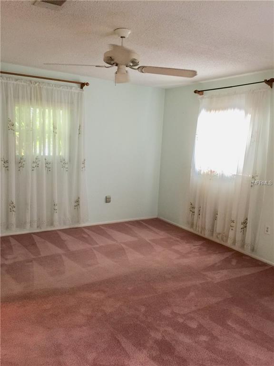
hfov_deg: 48.2
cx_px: 137
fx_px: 306
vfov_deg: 61.7
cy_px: 183
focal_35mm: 29
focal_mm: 4.15
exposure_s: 1/15
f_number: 2.2
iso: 64
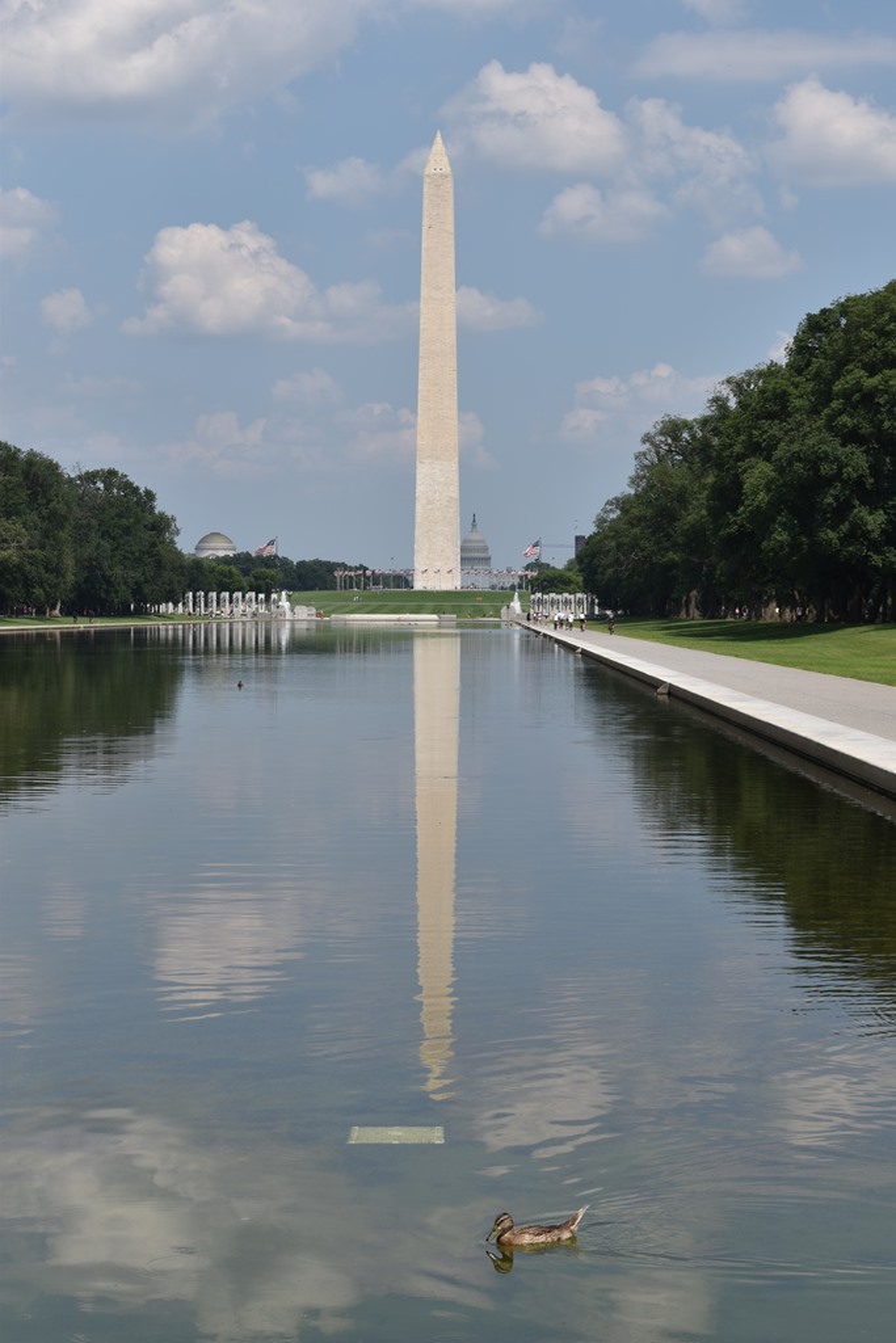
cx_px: 448
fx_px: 3079
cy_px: 672
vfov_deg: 24.6
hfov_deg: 16.6
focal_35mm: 82
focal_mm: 55
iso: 100
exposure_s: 1/320
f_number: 9
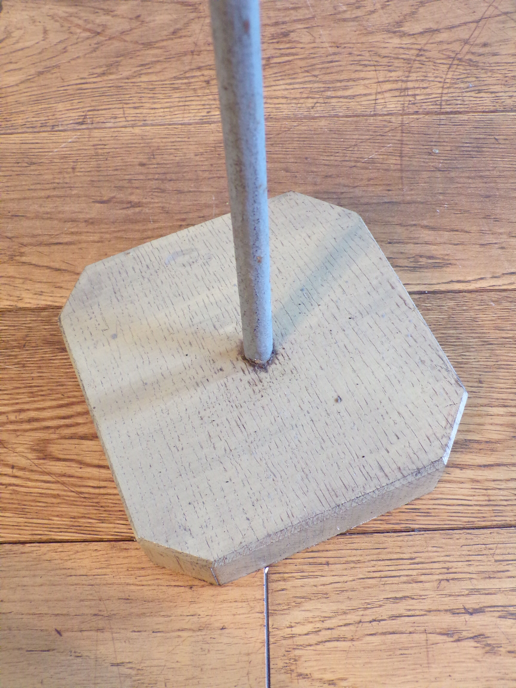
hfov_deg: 38.7
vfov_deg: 50.1
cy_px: 344
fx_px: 735
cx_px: 258
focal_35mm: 37
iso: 496
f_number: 3.3
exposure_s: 1/17
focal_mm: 6.6
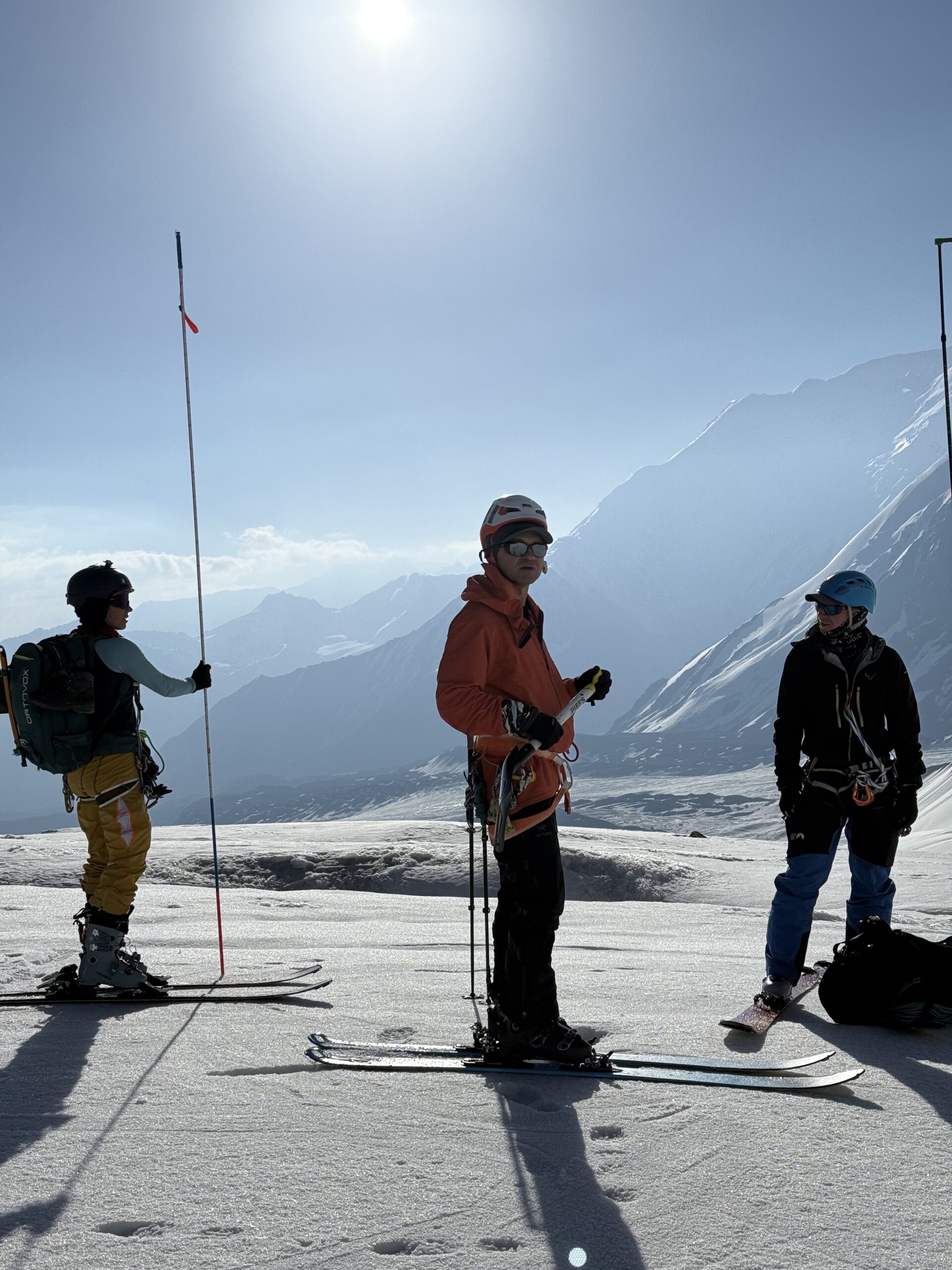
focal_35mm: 48
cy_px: 635
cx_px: 476
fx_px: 1760
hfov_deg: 30.3
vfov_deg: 39.7
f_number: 1.78
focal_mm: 6.76
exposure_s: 1/27778
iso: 64
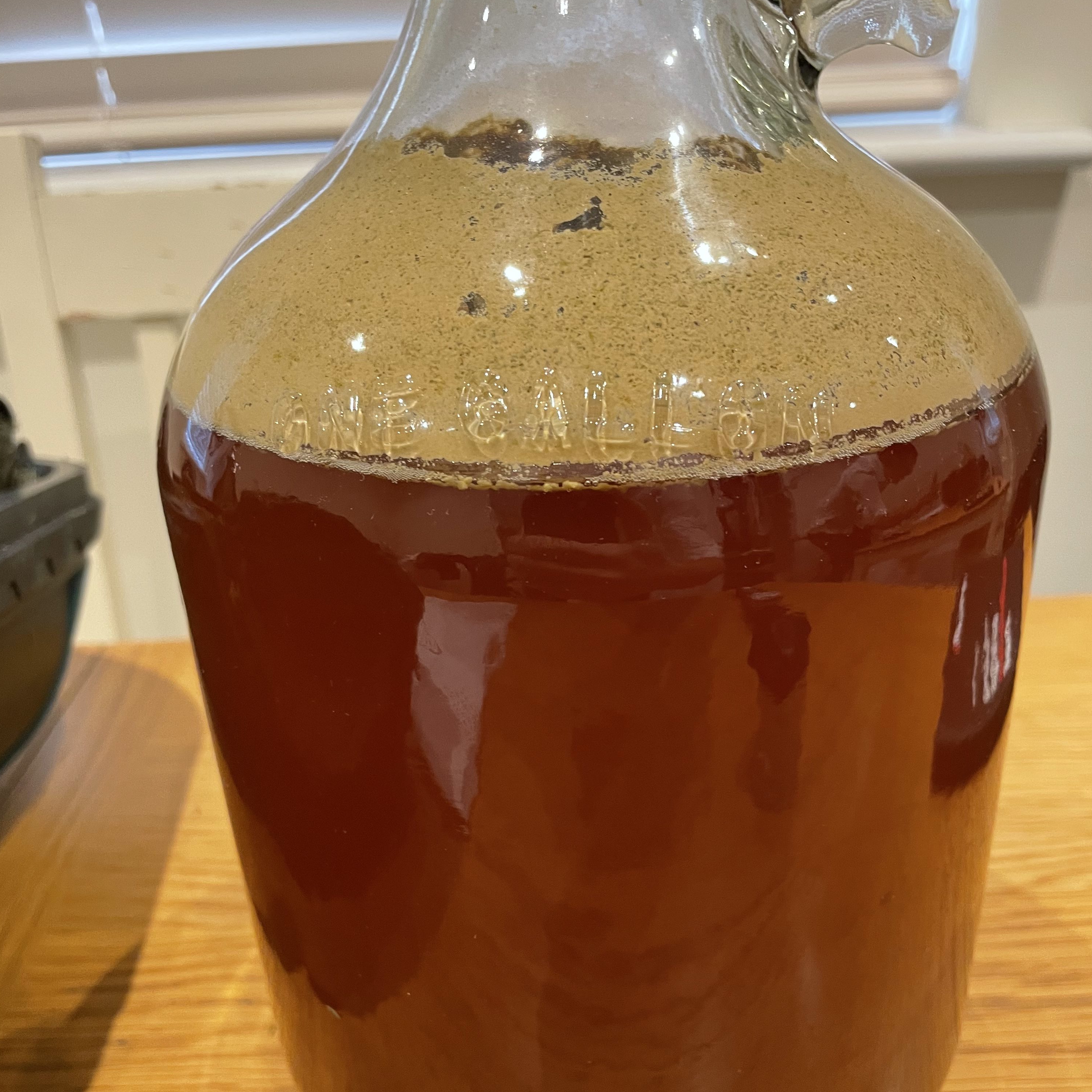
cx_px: 551
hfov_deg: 52.5
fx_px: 1106
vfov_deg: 52.4
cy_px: 623
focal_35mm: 31
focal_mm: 4.2
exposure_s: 1/50
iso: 160
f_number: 1.6
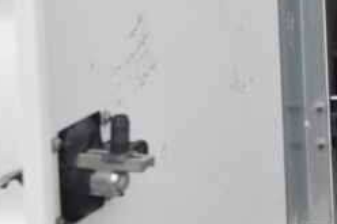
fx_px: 1506
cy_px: -159
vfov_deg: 8.2
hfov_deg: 11.7
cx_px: 621
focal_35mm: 161
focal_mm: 26
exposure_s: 1/125
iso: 400
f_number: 5.6
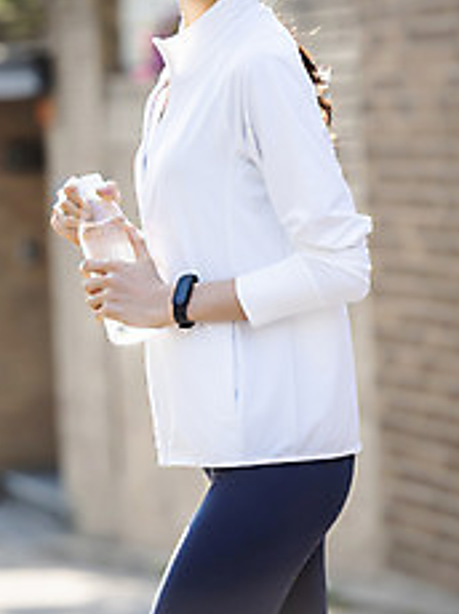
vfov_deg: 8.8
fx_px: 4003
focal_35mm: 226
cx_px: 164
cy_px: 171
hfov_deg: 6.6
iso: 160
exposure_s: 1/640
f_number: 4
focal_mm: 135
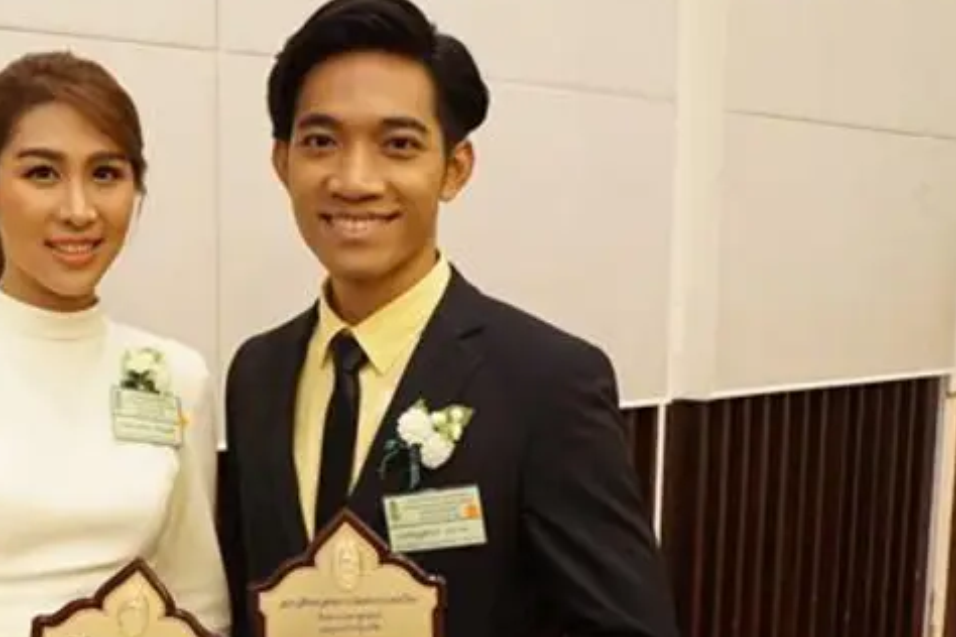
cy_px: 496
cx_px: 210
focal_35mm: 52
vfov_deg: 25.7
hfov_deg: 37.1
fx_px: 1376
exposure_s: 1/25
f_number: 5
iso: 3200
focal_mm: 21
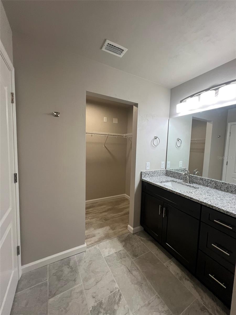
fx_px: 118
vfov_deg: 106.2
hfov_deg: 89.9
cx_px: 118
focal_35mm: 13
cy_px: 158
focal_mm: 1.57
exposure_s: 1/120
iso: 160
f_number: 1.8
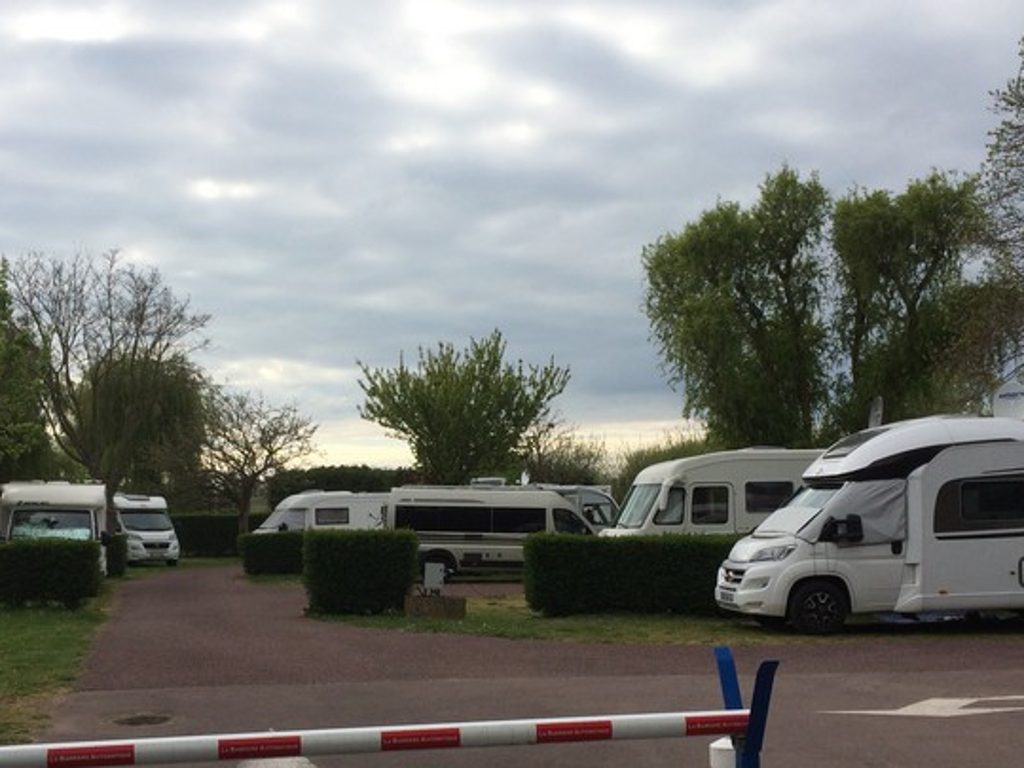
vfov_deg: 33.3
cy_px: 523
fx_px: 1272
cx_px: 465
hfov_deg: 43.8
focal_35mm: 43
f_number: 2.2
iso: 32
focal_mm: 4.15
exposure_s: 1/2053
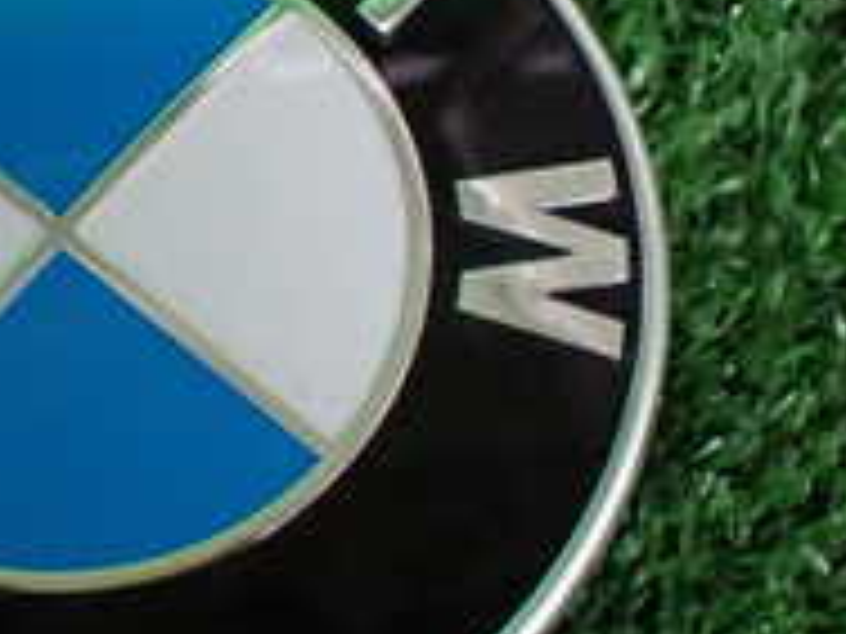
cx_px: 122
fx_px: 2346
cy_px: 292
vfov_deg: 15.4
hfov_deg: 20.1
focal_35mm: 96
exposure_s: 1/40
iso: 800
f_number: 2.3
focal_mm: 5.4
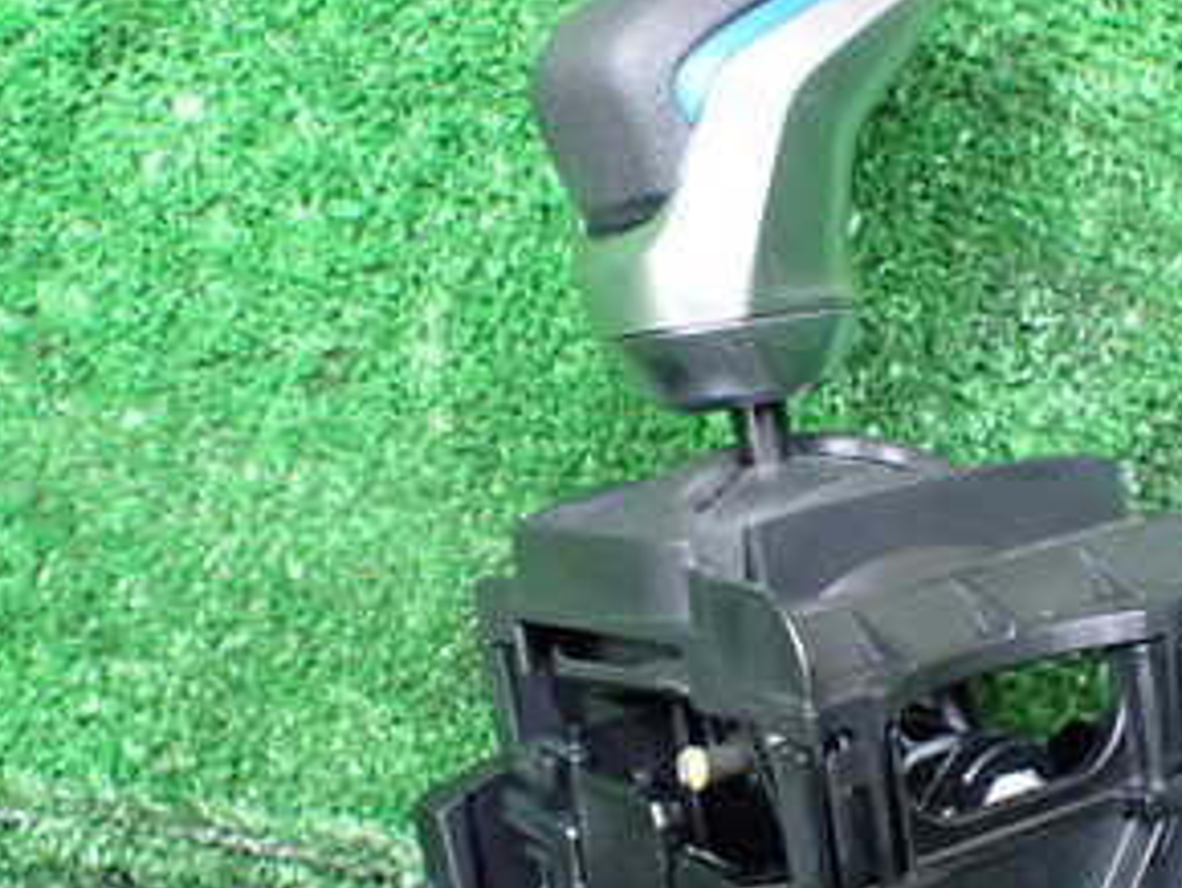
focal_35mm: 62
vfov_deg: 23.5
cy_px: 615
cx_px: 803
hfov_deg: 30.9
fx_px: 2119
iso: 800
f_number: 2.3
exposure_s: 1/80
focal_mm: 5.4
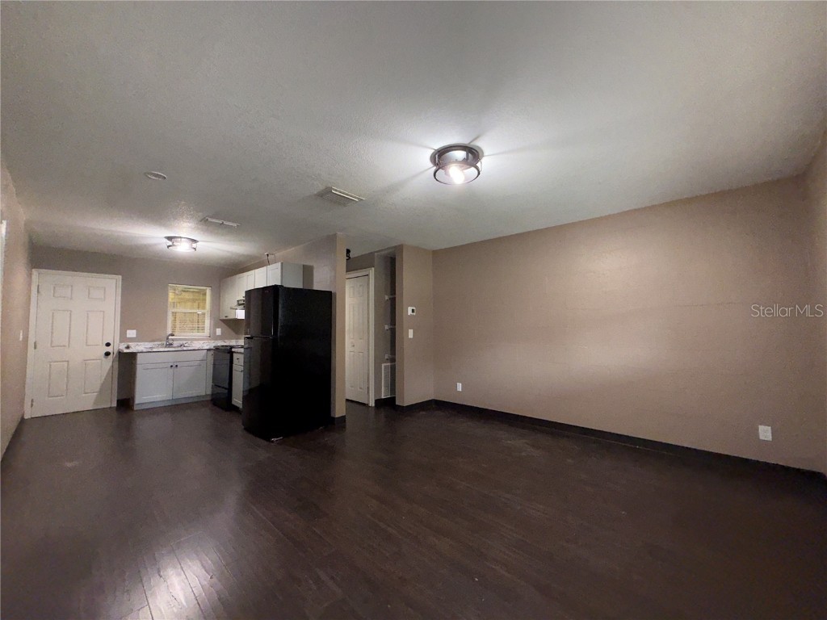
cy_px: 310
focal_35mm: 14
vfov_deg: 85.7
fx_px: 334
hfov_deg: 102.1
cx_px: 414
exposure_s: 1/60
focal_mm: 2.22
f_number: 2.2
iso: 320
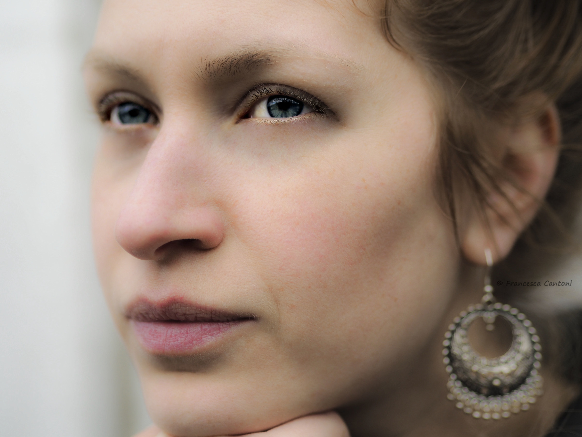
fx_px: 1513
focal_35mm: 90
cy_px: 218
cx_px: 291
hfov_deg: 21.8
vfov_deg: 16.4
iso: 200
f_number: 1.8
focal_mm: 45
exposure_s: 1/500
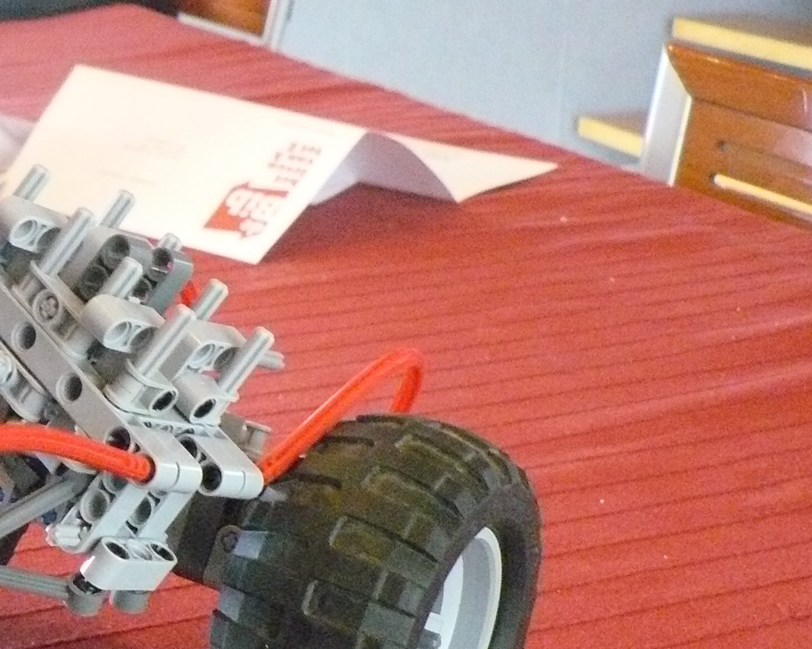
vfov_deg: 20.7
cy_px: 513
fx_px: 1754
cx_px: 25
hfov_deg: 25.0
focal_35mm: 73
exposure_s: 1/30
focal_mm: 6
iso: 800
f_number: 2.8
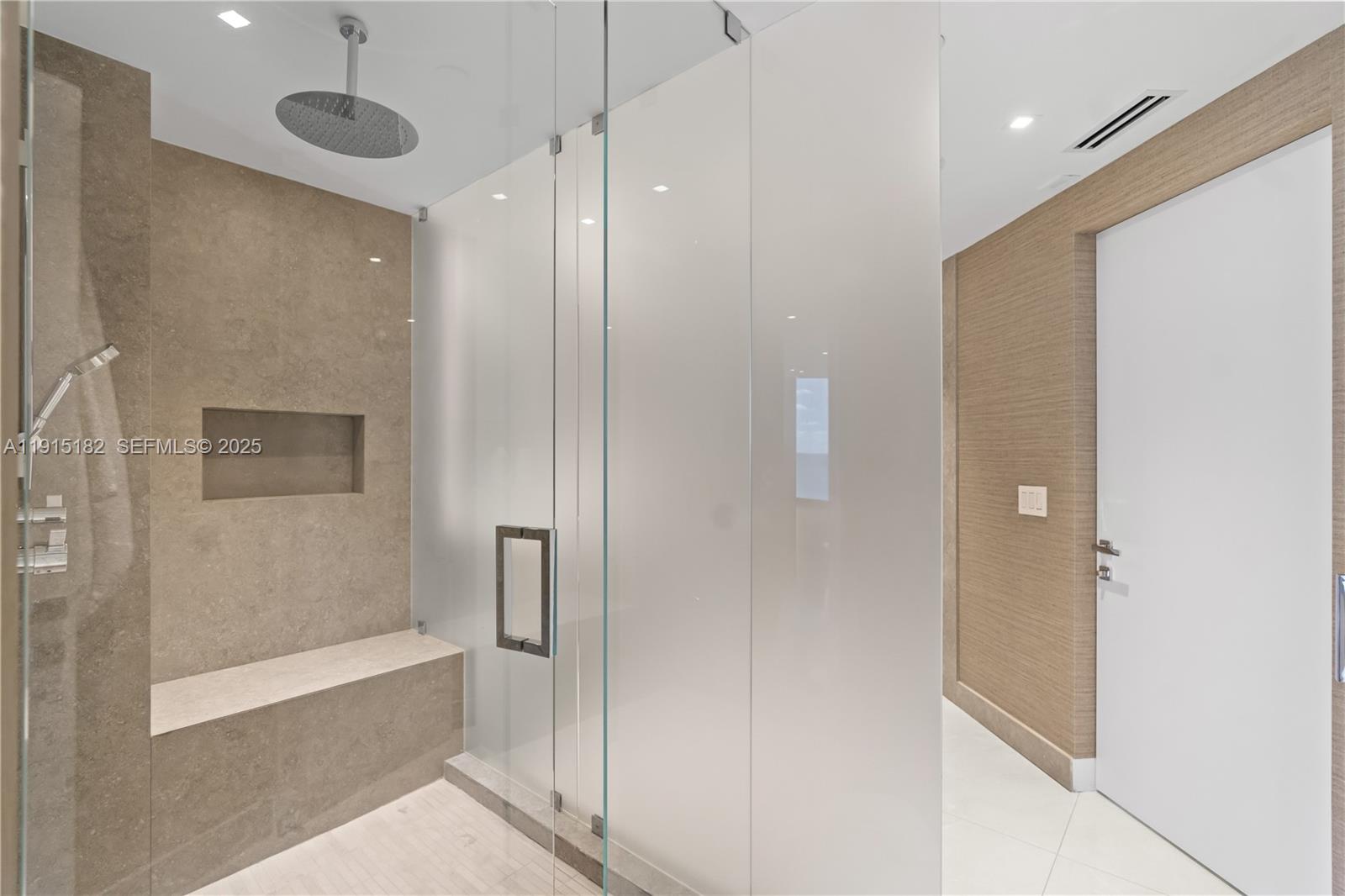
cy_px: 448
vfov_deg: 73.7
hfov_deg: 96.7
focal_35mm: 16
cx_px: 672
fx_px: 598
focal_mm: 16
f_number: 4.5
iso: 500
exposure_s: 1/20
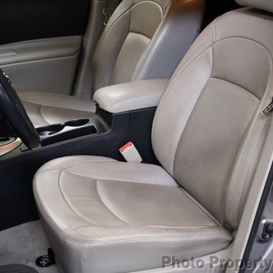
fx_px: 526
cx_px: 152
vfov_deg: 29.0
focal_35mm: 59
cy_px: 103
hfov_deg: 29.0
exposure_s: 1/125
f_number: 3.5
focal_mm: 18
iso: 1100
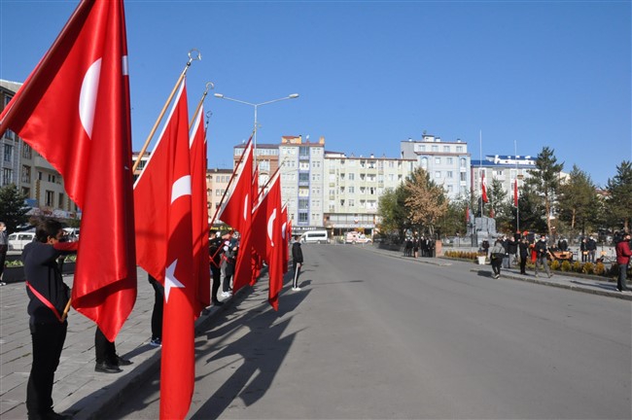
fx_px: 552
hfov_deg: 59.5
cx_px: 316
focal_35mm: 32
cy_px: 210
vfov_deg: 41.6
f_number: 20
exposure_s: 1/400
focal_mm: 21
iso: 1250
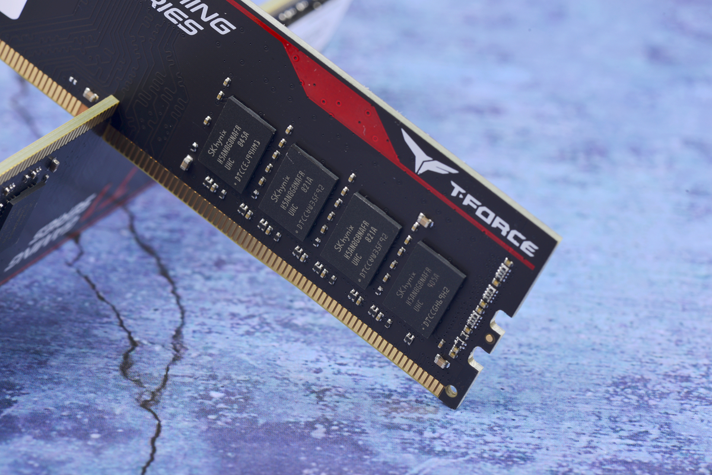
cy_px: 238
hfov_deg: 19.4
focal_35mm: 105
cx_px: 356
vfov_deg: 13.1
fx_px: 2077
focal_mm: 105
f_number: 16
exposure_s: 1/160
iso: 100
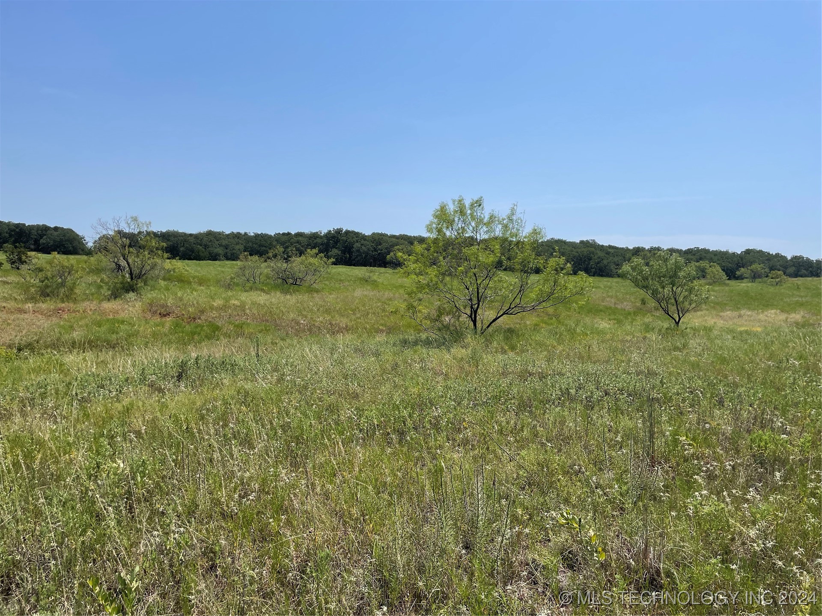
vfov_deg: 53.1
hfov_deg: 67.3
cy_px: 308
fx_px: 617
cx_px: 411
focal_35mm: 26
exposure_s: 1/4464
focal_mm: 4.2
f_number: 1.6
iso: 32
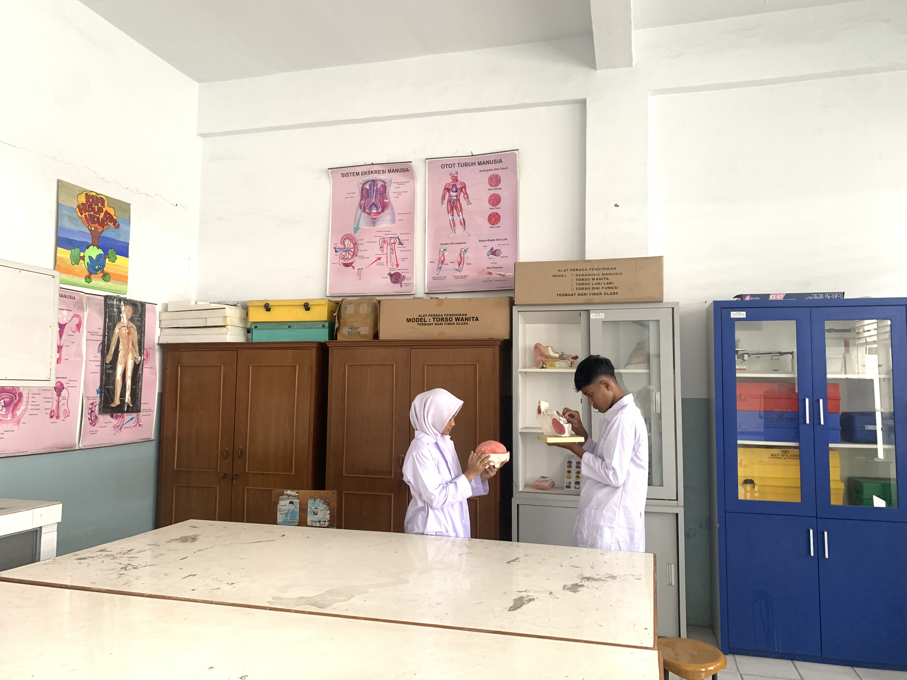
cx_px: 454
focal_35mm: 26
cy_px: 340
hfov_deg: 67.3
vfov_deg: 53.1
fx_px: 681
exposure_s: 1/60
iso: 160
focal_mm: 4.25
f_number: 1.8
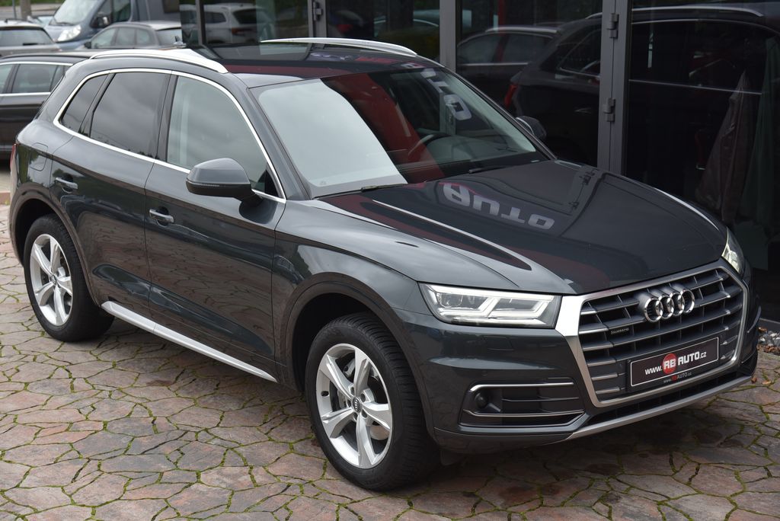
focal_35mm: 62
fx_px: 1344
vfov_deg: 21.9
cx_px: 390
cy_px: 260
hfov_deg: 32.4
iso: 500
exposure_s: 1/80
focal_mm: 62
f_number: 4.5
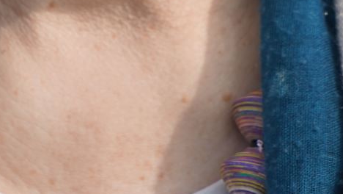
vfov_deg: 3.8
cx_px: 30
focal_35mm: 311
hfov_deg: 6.9
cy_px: -455
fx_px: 2830
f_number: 5.6
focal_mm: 63
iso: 100
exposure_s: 1/640
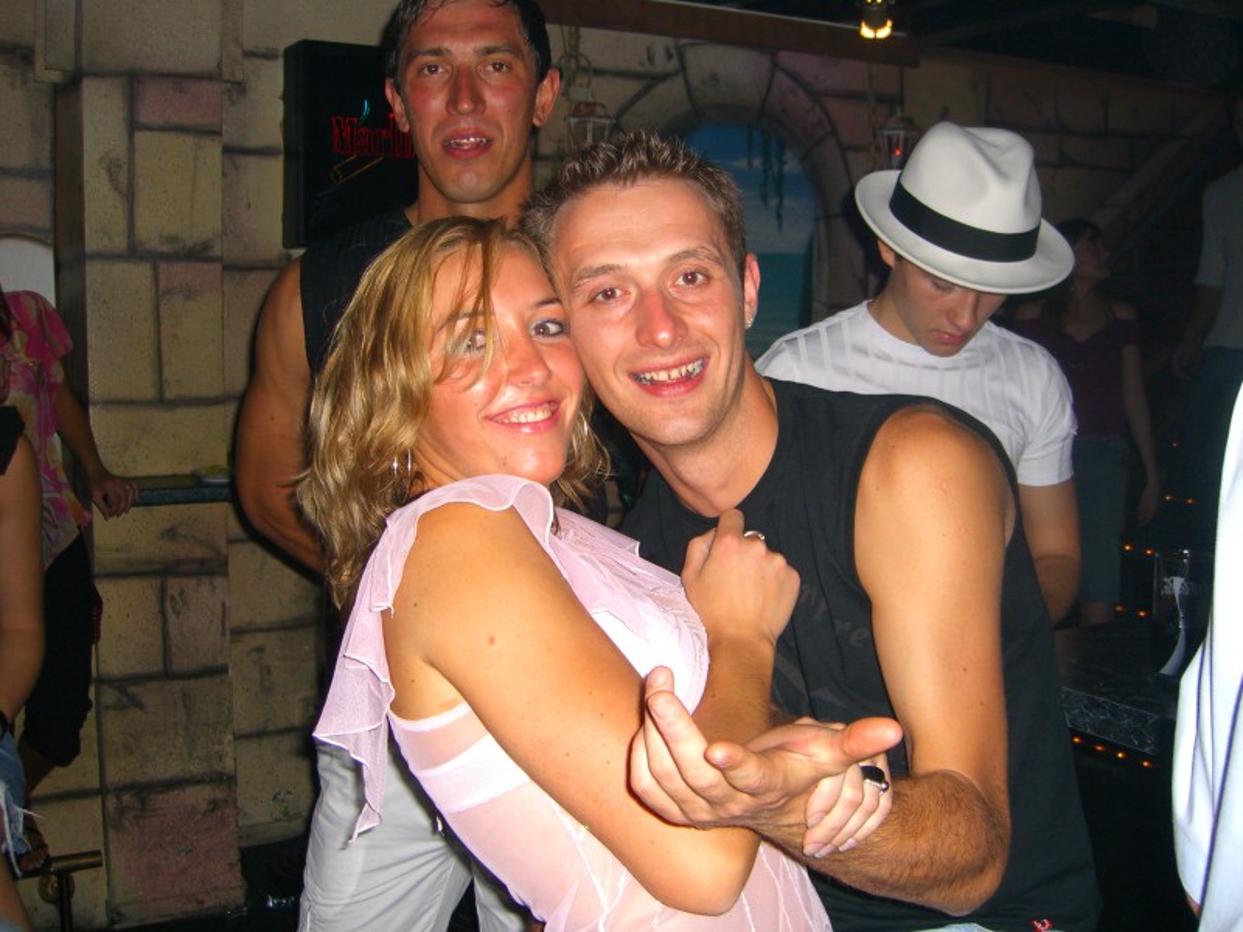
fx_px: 1365
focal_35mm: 38
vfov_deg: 37.7
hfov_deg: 49.0
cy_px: 466
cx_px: 622
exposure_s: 1/60
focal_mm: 7.9
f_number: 2.8
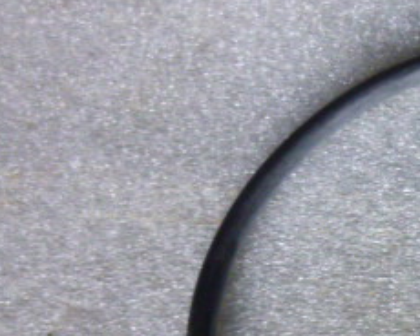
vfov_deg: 21.9
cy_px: 307
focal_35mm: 68
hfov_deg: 26.3
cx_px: 427
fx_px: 845
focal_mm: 4.5
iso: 400
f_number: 3.1
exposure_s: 1/40
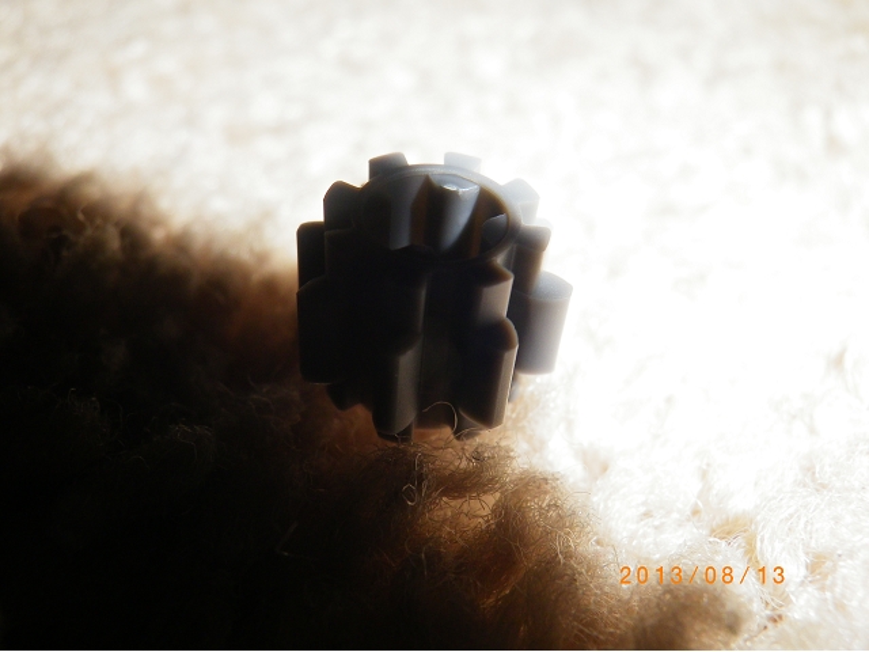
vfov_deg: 35.1
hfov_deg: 45.8
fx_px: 1029
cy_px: 326
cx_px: 434
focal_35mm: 41
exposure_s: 1/50
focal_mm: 7.3
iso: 160
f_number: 10
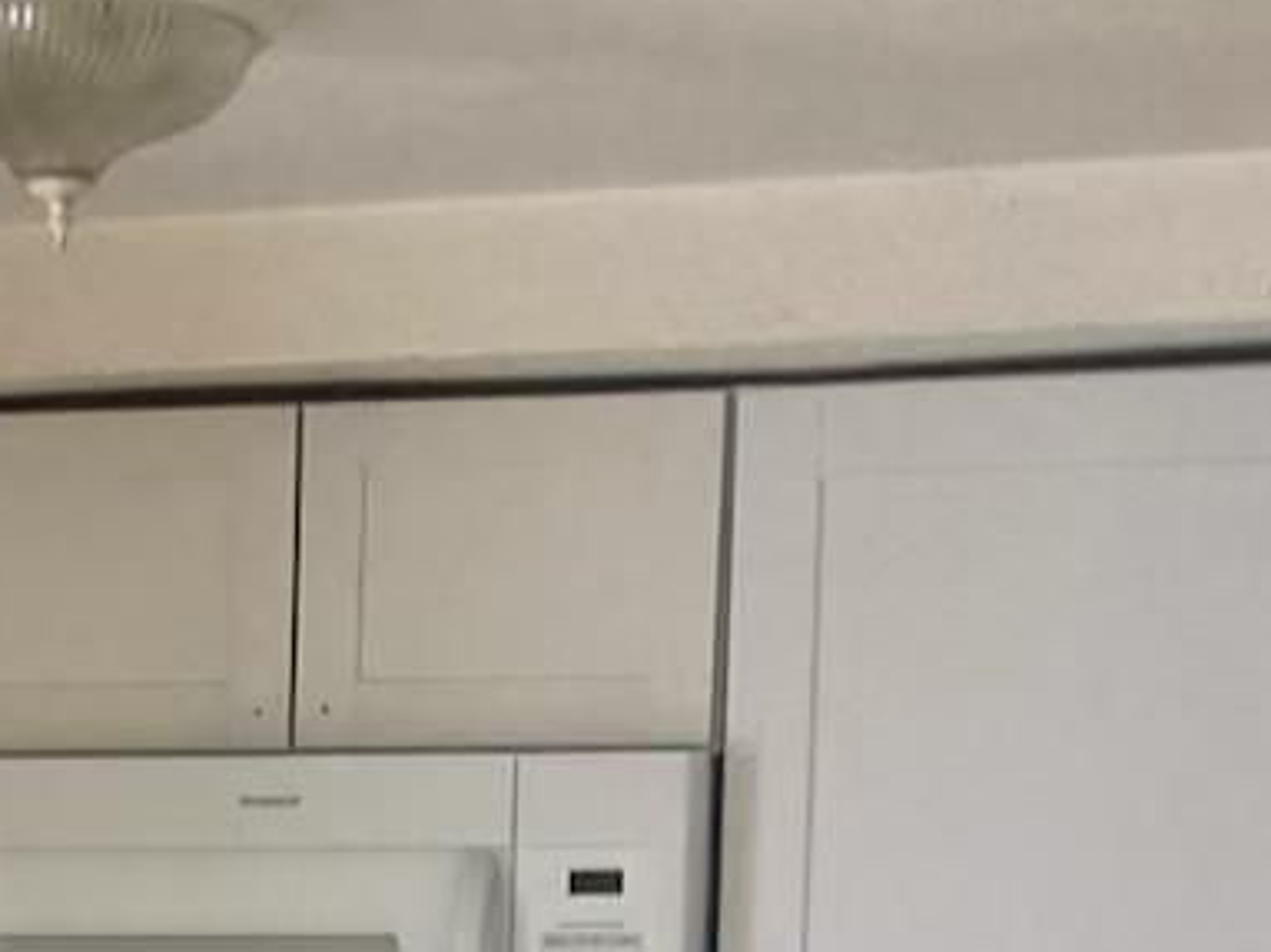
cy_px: 1702
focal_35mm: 117
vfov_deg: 11.7
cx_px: 119
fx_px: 4295
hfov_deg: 16.6
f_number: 1.8
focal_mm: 3.99
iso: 160
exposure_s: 1/60
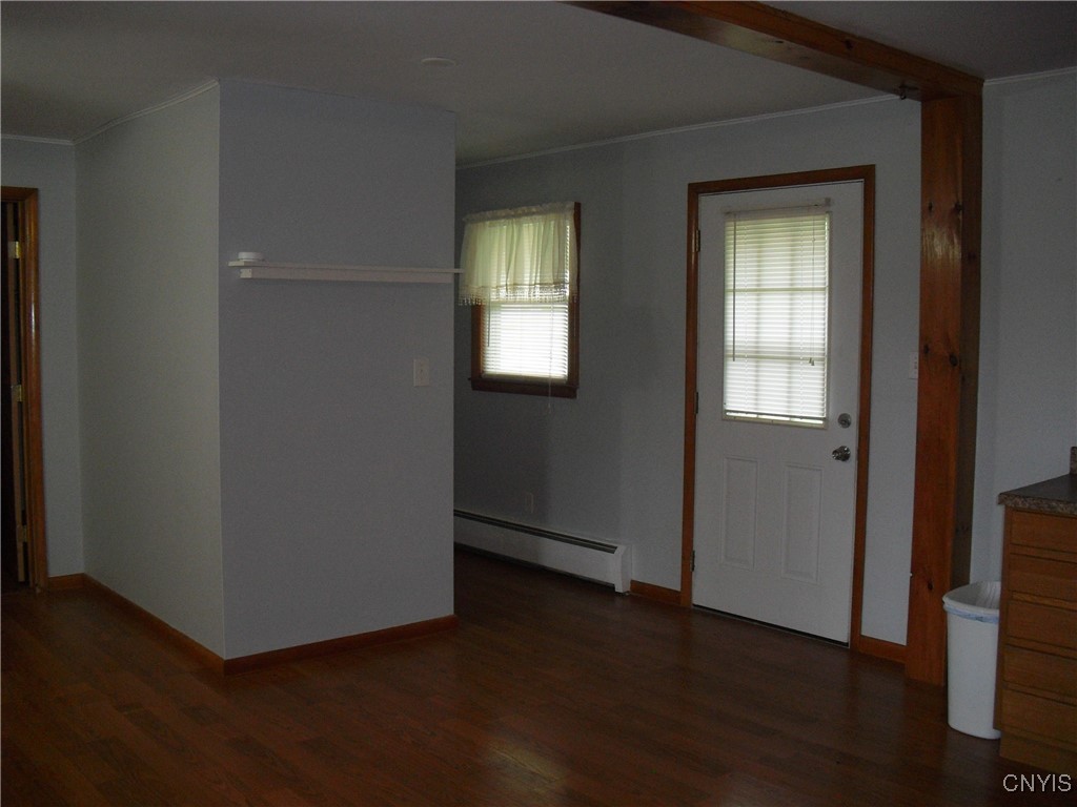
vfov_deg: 39.7
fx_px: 1120
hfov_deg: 51.4
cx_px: 538
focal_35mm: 36
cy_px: 404
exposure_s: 1/60
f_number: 3.1
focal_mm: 6.3
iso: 400
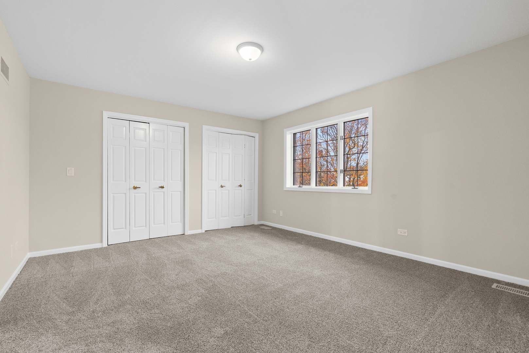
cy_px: 176
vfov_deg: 73.8
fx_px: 235
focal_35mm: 16
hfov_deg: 96.7
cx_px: 264
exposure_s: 2
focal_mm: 16
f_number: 8
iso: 640
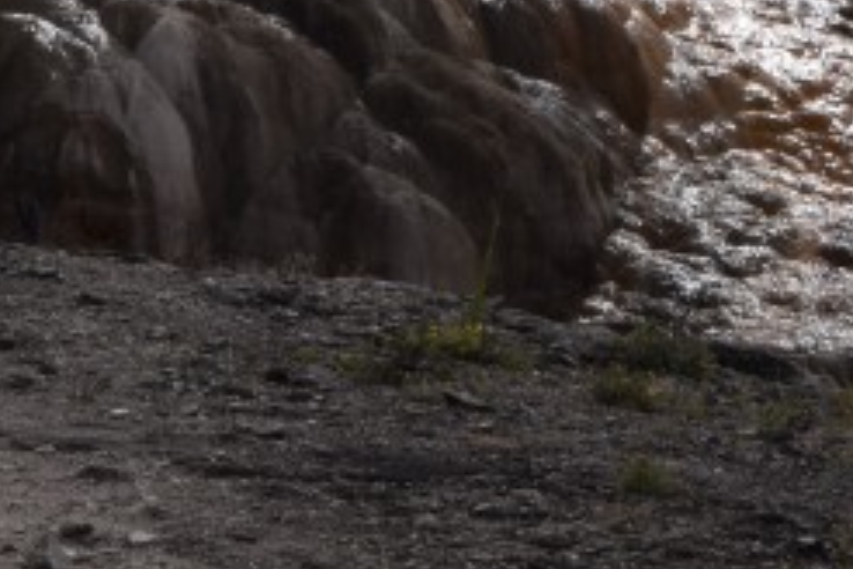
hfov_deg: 6.0
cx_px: 208
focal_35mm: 343
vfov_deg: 4.0
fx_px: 8128
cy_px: -312
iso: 100
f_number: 16
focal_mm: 55
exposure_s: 1/200
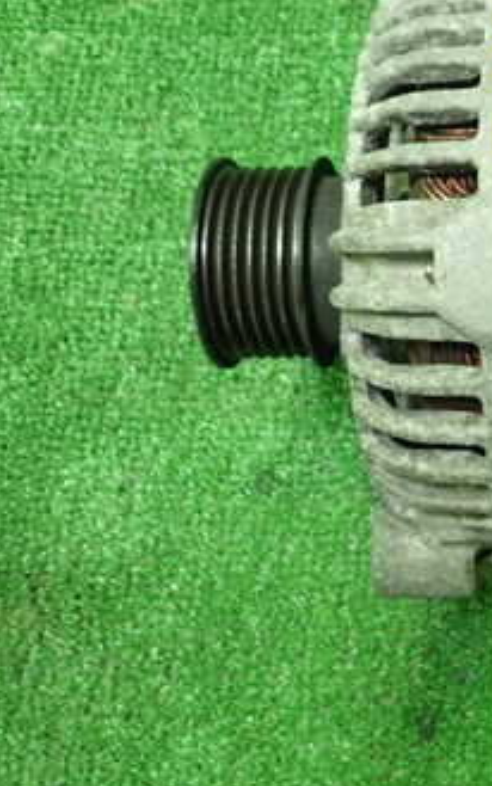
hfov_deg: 20.2
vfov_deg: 34.9
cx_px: 666
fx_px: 1243
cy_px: 306
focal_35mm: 58
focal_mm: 5.5
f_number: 2.3
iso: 800
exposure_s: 1/50
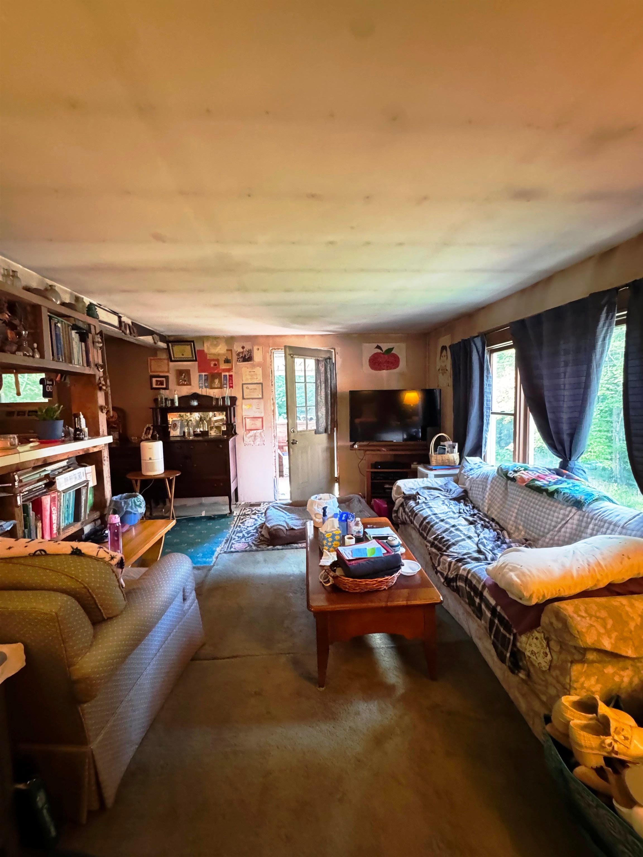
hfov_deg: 85.7
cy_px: 428
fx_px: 347
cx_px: 322
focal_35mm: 14
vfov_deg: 102.1
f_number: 2.2
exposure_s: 1/40
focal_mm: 2.22
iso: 1250
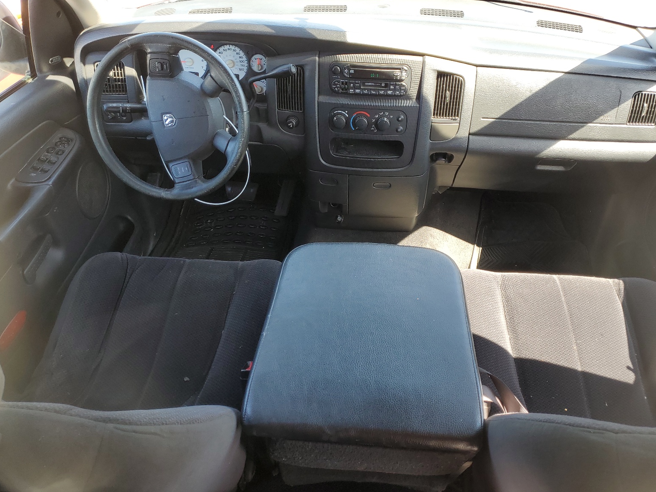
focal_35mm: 27
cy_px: 237
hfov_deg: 65.3
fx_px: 512
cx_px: 332
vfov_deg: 51.4
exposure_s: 1/149
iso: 50
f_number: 1.5
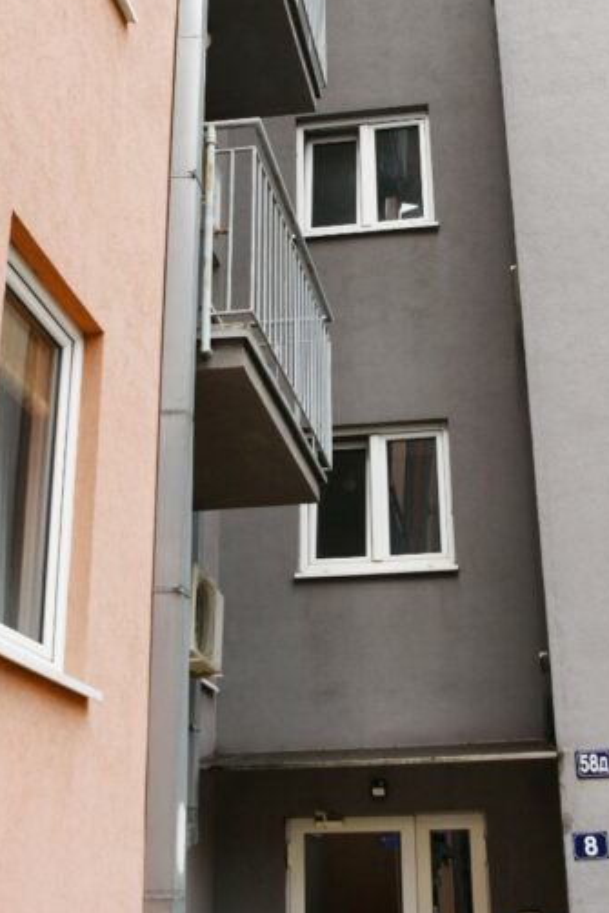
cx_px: 352
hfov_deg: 27.5
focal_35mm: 49
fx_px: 1242
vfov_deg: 40.2
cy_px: 378
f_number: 3.2
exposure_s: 1/6400
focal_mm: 24
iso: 800
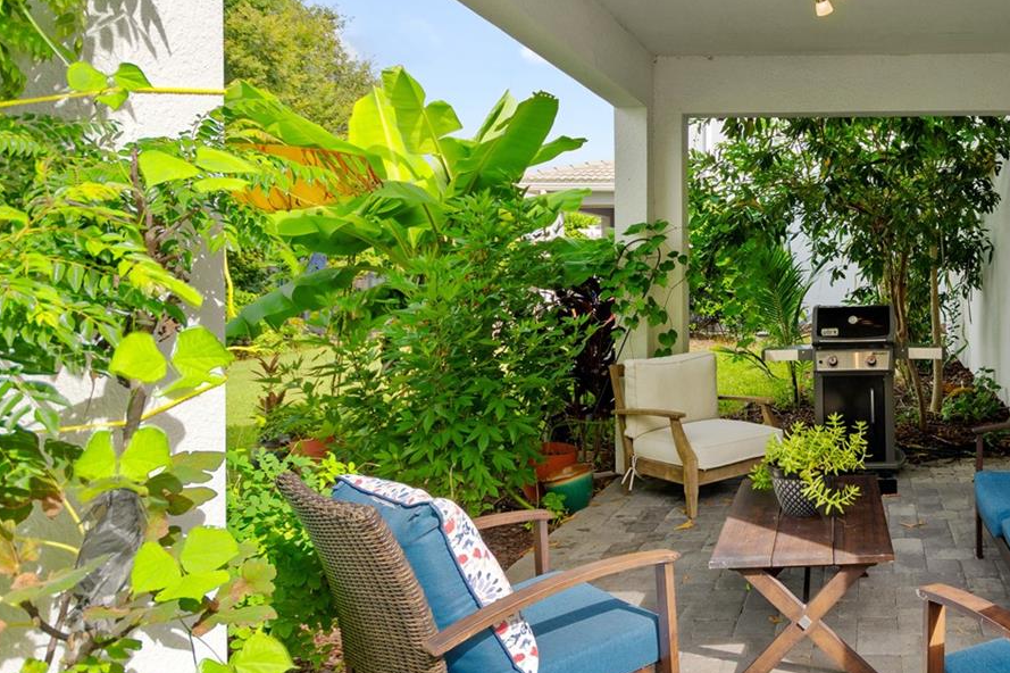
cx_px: 846
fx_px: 757
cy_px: 257
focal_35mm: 27
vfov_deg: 47.5
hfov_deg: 60.4
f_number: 4.5
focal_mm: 10
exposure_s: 1/50
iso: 100
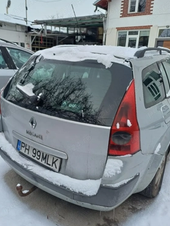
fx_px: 177
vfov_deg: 65.3
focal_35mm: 27
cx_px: 84
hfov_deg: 51.4
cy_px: 109
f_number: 1.8
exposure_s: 1/769
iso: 50
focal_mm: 4.65
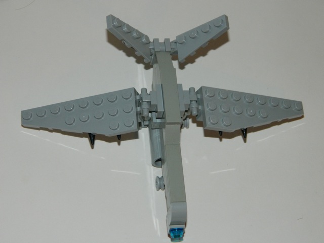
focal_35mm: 103
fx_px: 964
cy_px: 122
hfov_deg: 19.1
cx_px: 162
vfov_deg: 14.4
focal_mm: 18.6
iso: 200
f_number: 4.5
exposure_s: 1/60
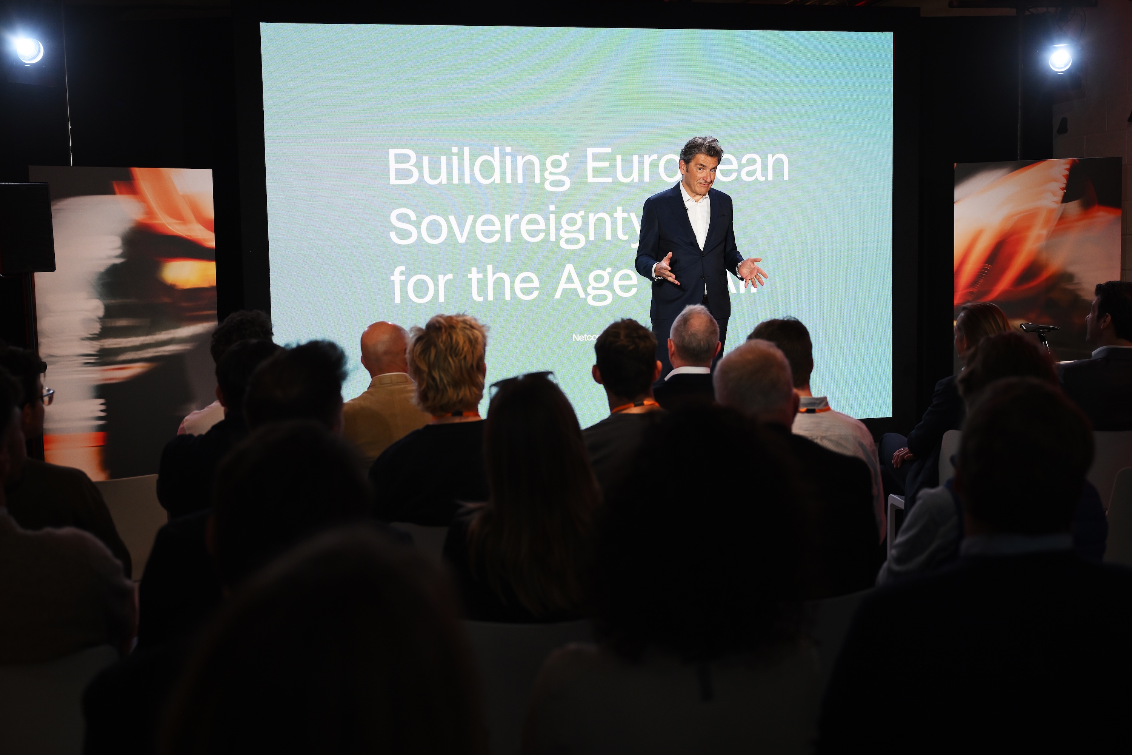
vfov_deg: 32.6
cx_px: 566
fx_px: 1289
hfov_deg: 47.4
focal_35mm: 41
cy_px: 378
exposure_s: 1/222
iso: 800
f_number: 2.8
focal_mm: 41
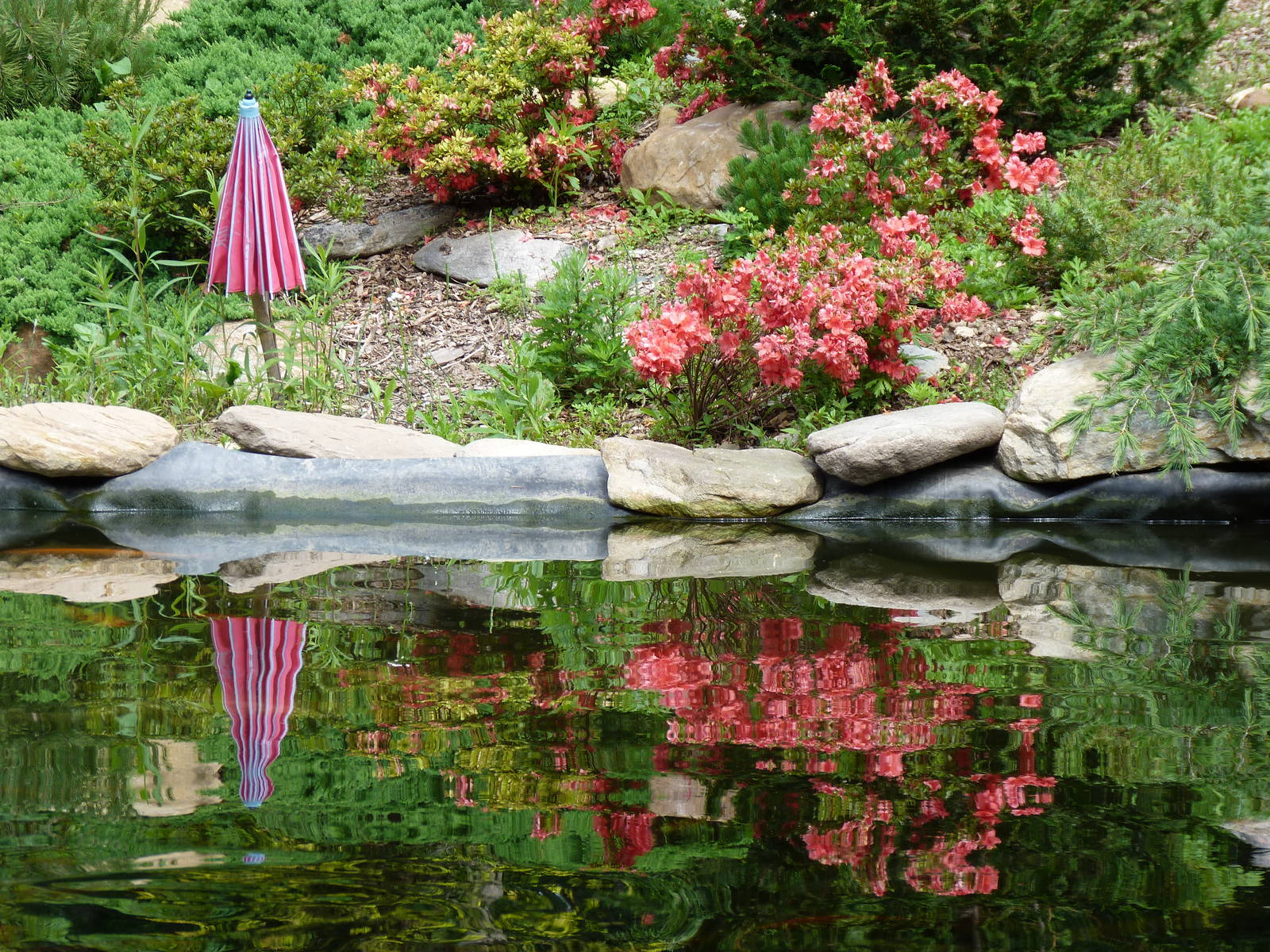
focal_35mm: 161
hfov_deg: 12.3
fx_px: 5907
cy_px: 476
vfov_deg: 9.2
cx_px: 635
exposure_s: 1/160
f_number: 4
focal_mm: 29
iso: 80
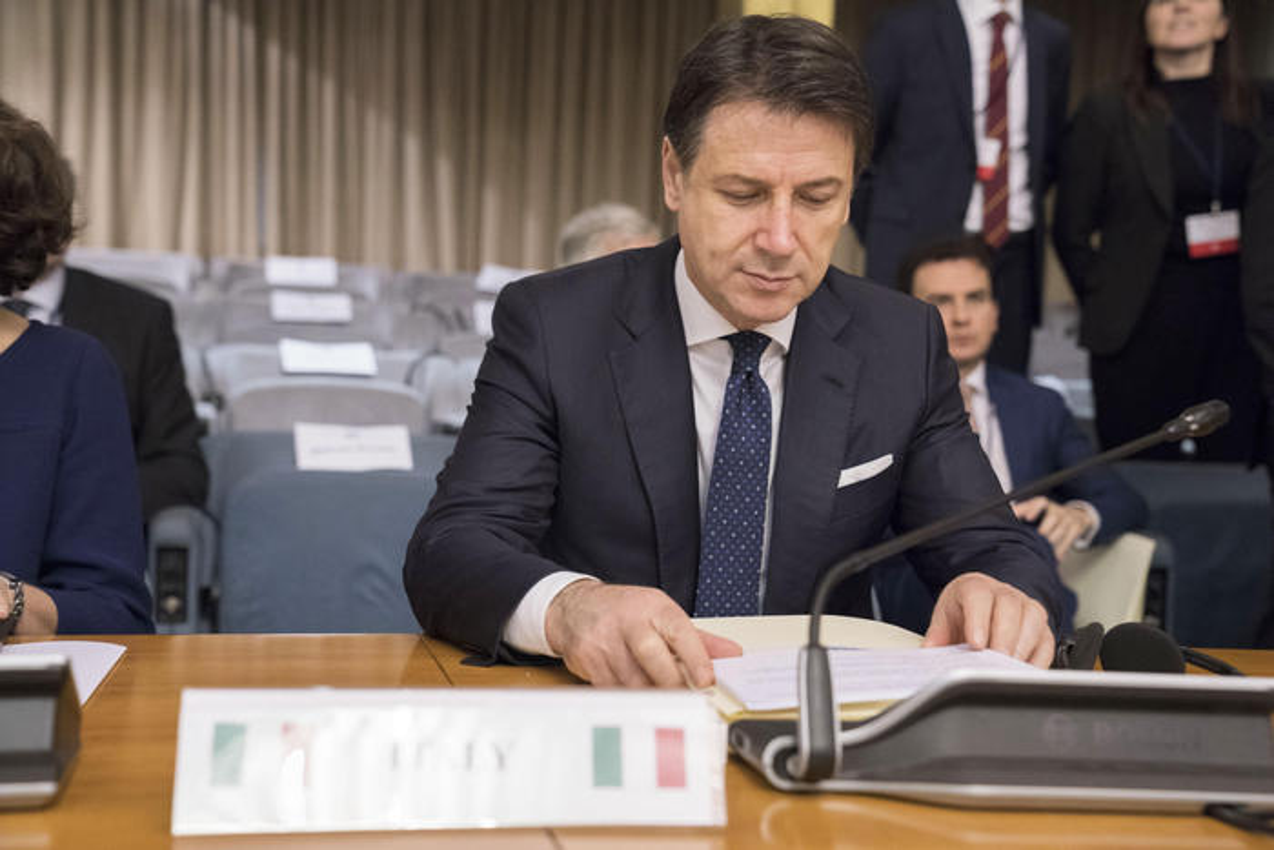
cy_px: 425
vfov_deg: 25.5
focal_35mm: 53
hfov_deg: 37.5
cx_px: 637
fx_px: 1876
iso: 6400
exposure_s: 1/160
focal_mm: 53
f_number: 4
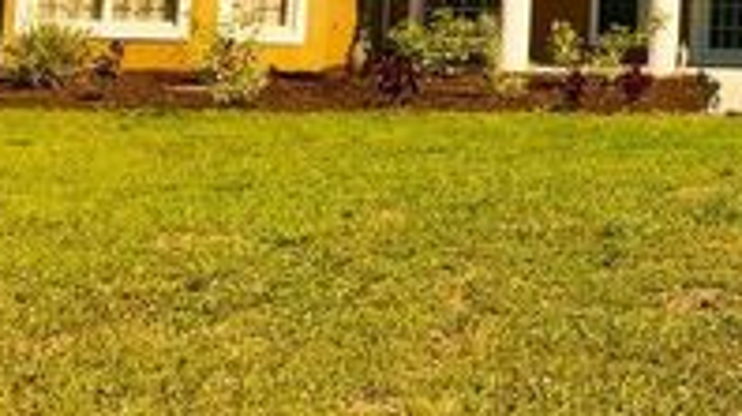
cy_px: -171
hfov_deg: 25.5
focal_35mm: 77
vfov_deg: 14.8
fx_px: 1514
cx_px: 821
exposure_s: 1/3831
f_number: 1.8
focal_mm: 3.99
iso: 20
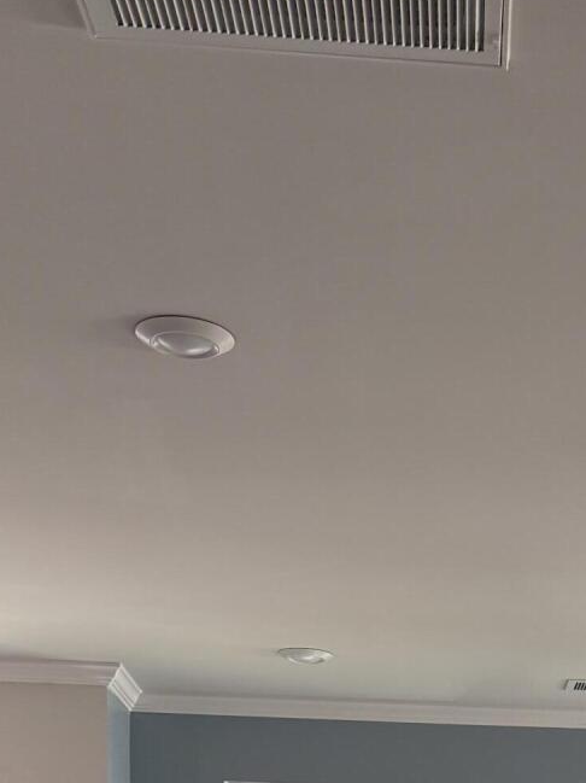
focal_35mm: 74
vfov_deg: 22.8
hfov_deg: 19.1
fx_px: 1672
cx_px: 644
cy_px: 1082
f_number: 1.78
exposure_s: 1/230
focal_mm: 6.76
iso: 160
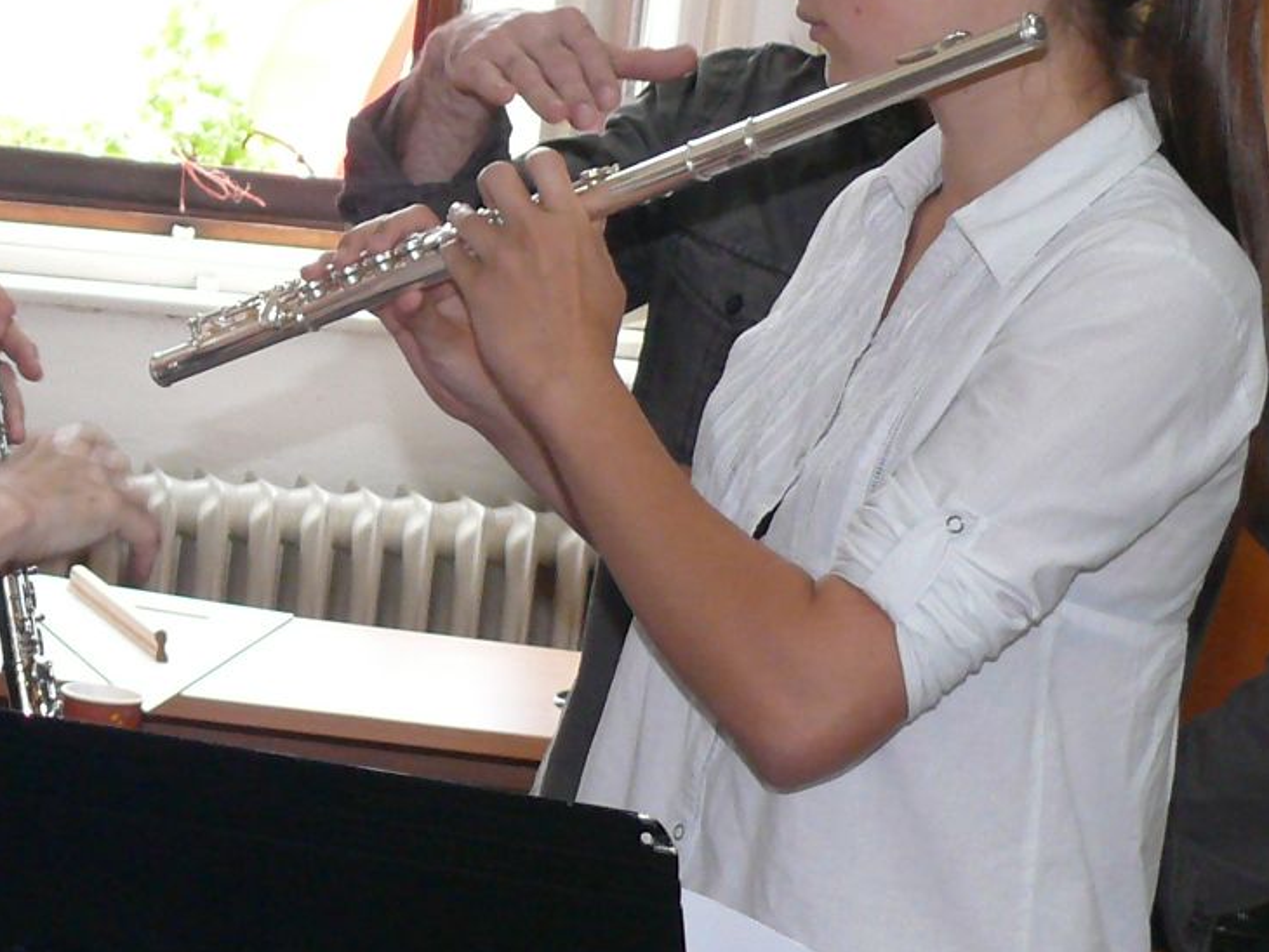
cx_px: 52
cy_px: 318
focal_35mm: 129
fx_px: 4731
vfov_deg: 11.5
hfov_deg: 15.1
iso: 200
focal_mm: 8.7
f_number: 2.8
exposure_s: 1/100
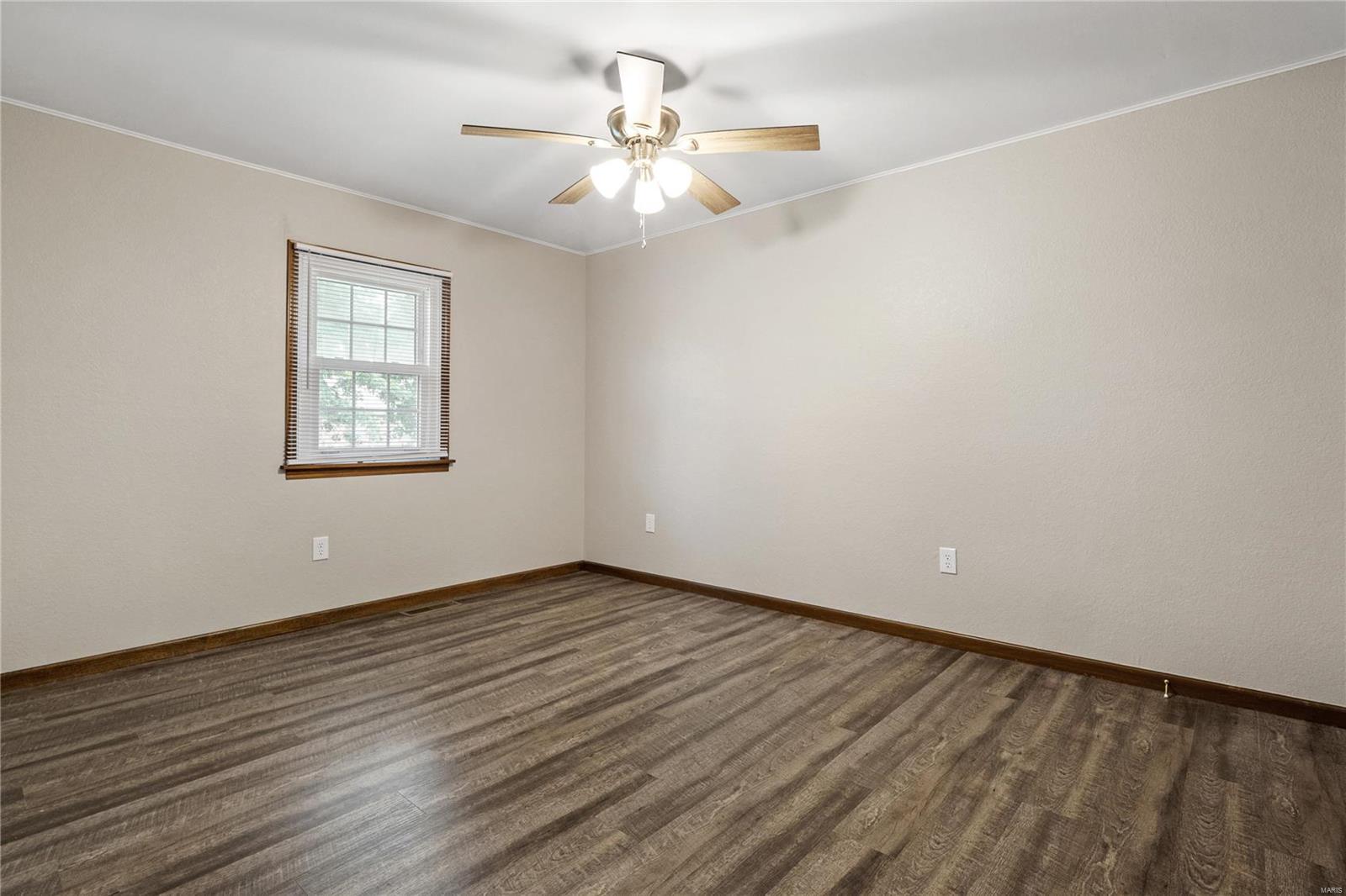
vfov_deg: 67.4
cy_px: 448
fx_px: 673
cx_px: 673
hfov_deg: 90.0
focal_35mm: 18
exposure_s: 1/2.5
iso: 400
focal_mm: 9
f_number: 8
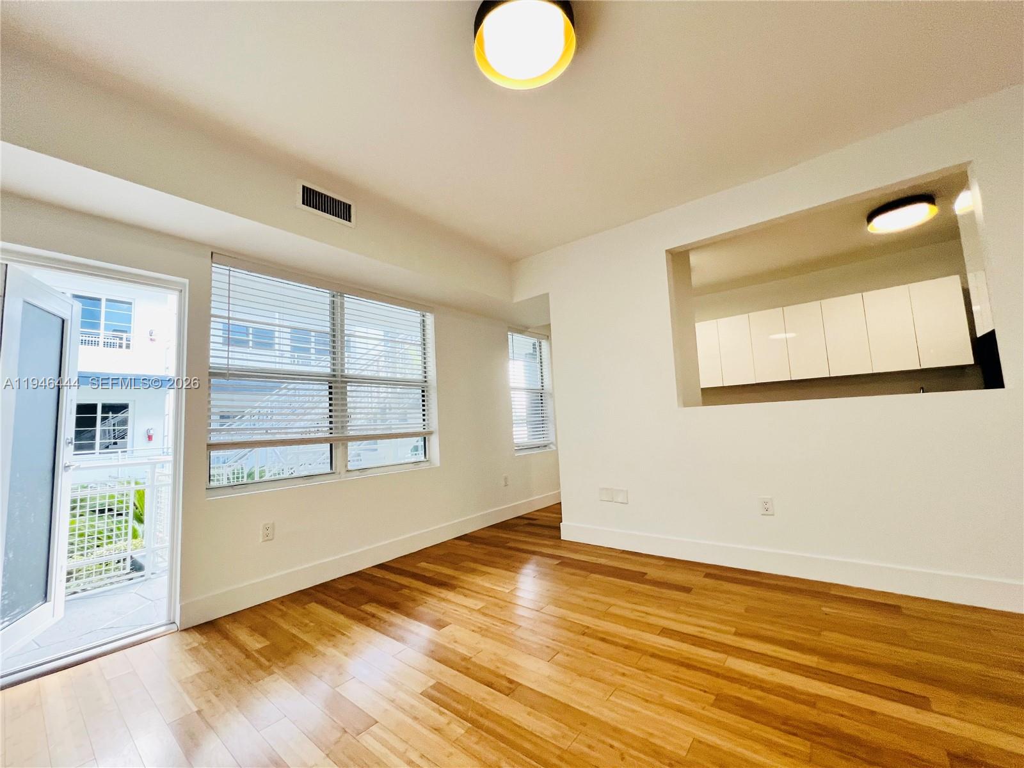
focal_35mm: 13
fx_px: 385
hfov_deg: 106.2
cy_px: 384
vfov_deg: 89.9
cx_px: 512
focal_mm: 1.57
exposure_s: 1/120
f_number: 1.8
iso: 200
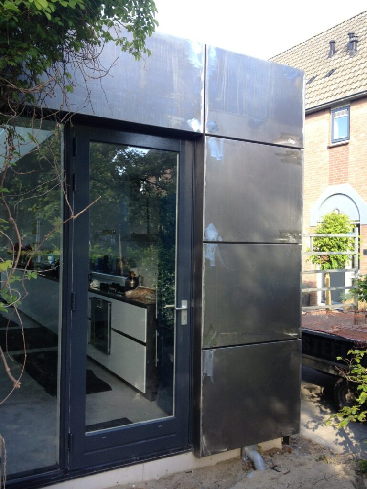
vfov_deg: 52.6
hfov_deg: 40.7
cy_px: 244
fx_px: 495
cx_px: 184
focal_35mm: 35
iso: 64
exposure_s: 1/120
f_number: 2.4
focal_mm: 4.28
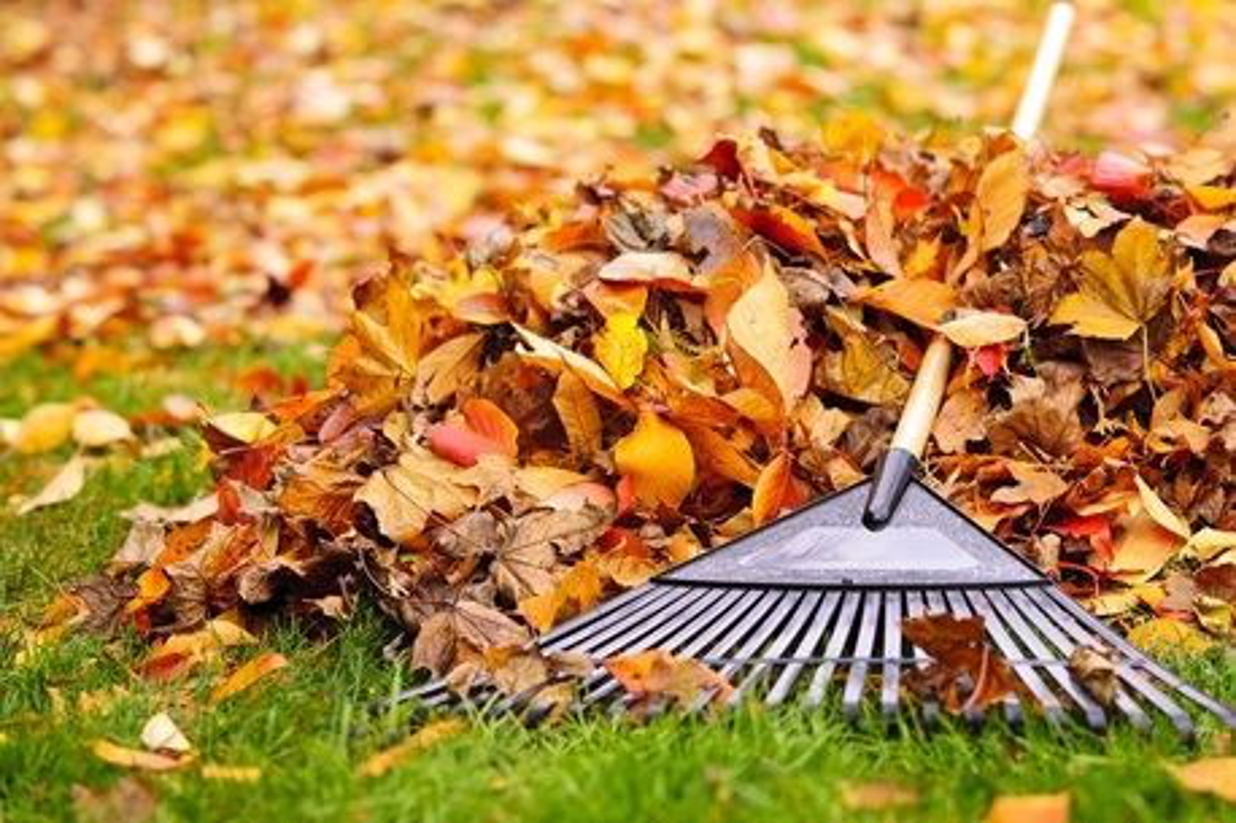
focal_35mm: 105
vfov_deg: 13.0
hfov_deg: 19.5
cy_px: 412
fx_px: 3604
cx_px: 618
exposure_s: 1/250
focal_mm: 105
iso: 200
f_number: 4
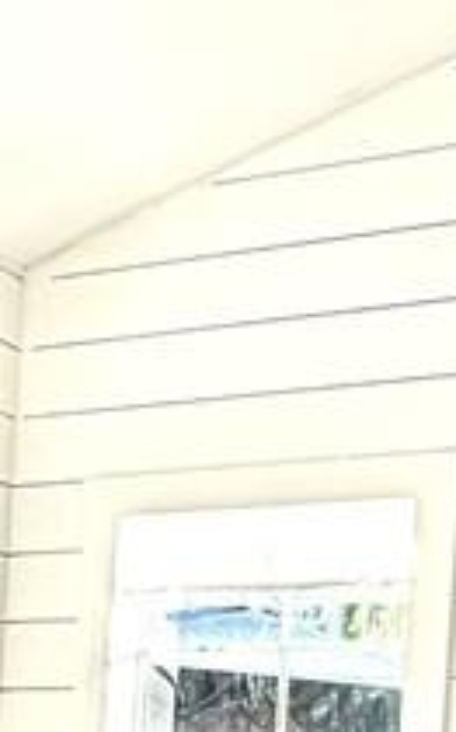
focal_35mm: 113
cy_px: 1084
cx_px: 0
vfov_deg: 16.8
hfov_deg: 11.5
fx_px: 2250
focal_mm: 2.22
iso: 40
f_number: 2.2
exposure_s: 1/124
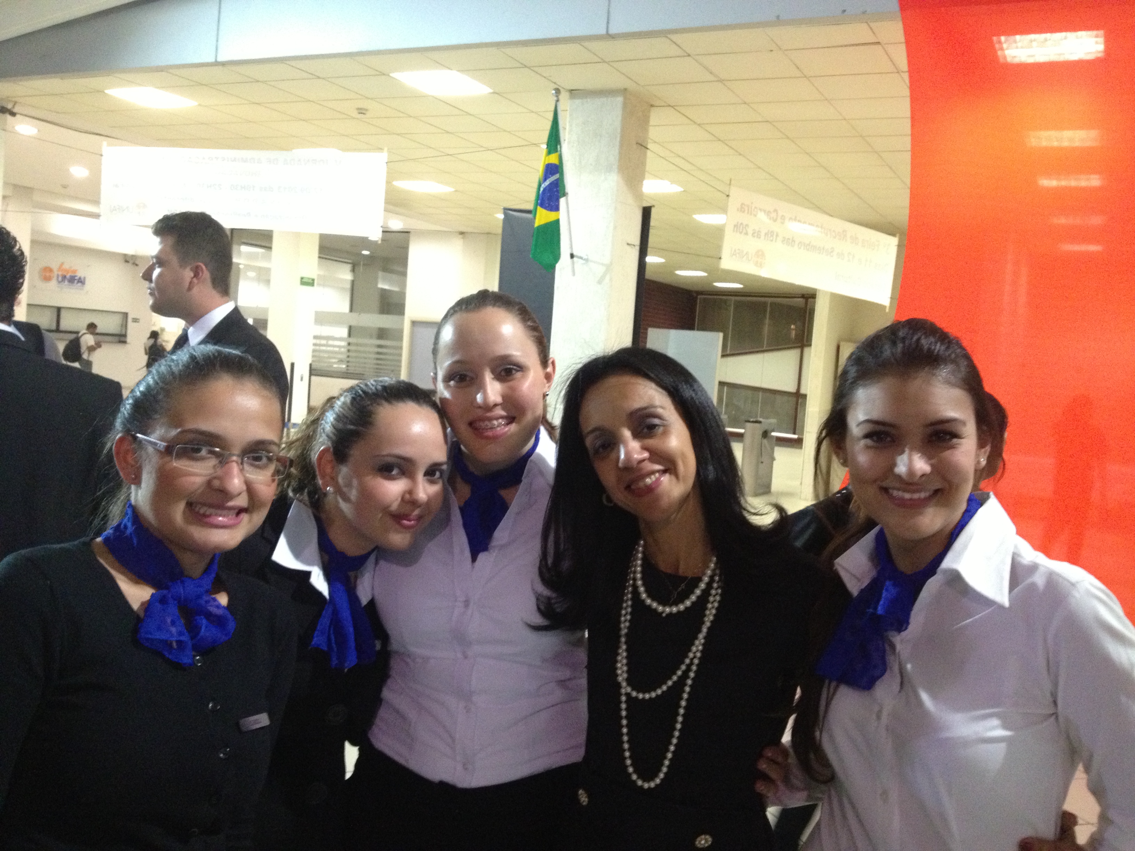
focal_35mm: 35
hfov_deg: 52.6
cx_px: 568
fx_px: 1148
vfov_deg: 40.7
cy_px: 426
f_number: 2.4
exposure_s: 1/20
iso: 400
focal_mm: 4.28
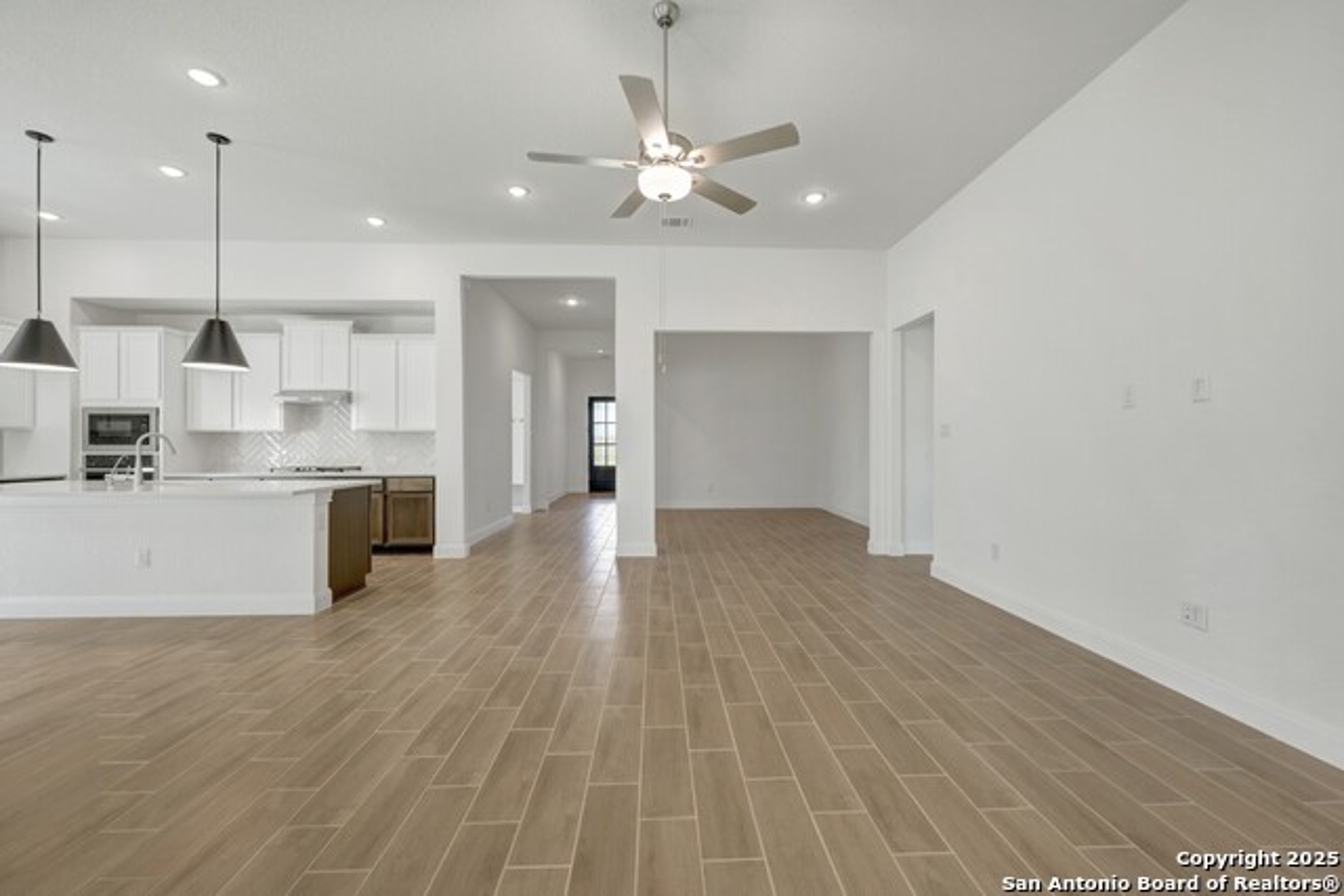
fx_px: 523
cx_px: 672
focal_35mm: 14
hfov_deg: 104.2
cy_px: 448
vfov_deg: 81.2
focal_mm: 14
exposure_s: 1/2
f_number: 9
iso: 100
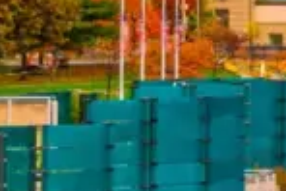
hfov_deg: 5.9
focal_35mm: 332
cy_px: -117
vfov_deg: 4.1
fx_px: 2640
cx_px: 738
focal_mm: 48
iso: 64
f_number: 11
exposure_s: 120
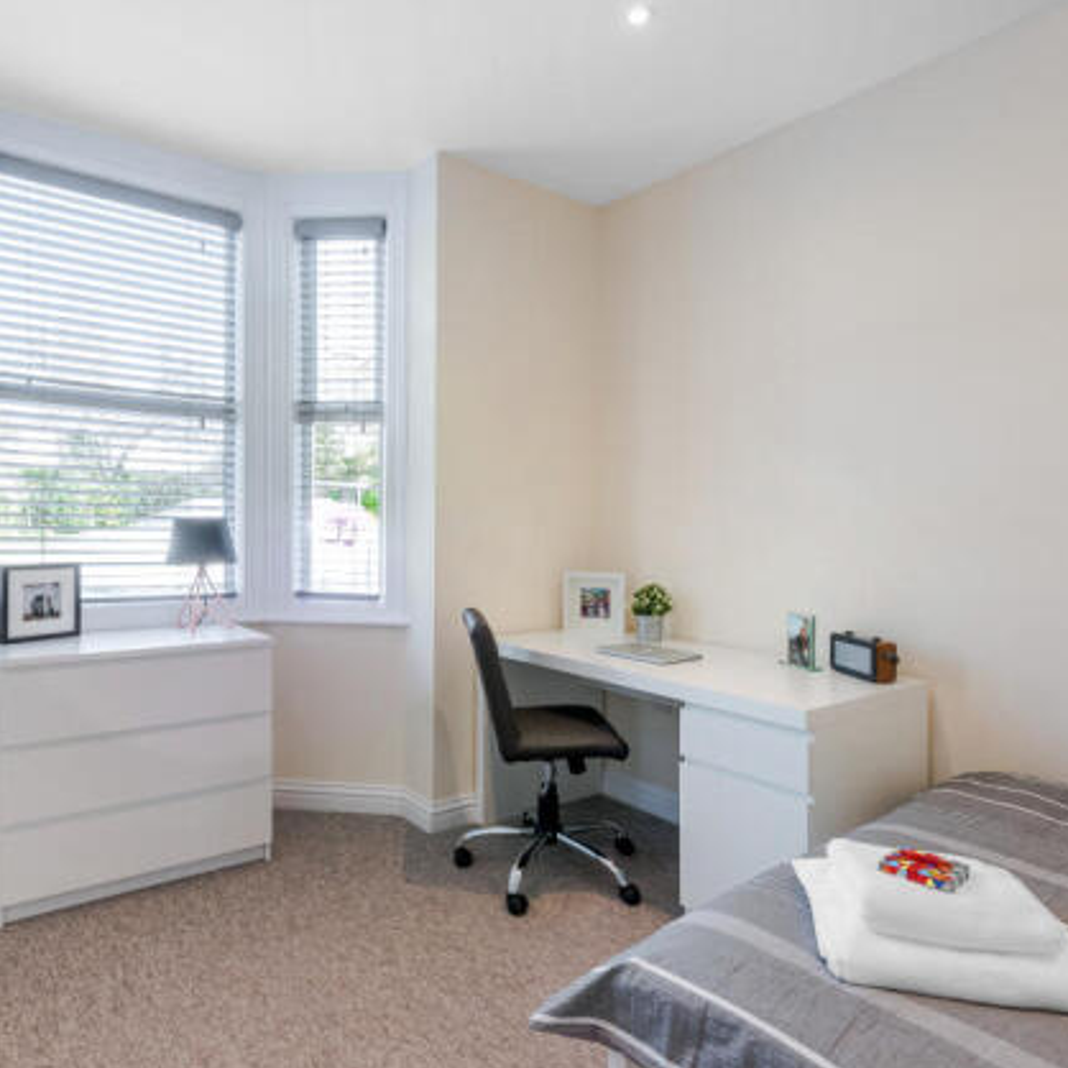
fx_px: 698
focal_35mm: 20
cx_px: 487
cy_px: 553
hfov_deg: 74.7
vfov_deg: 74.8
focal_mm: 15
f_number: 14
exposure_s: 1/10
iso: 320
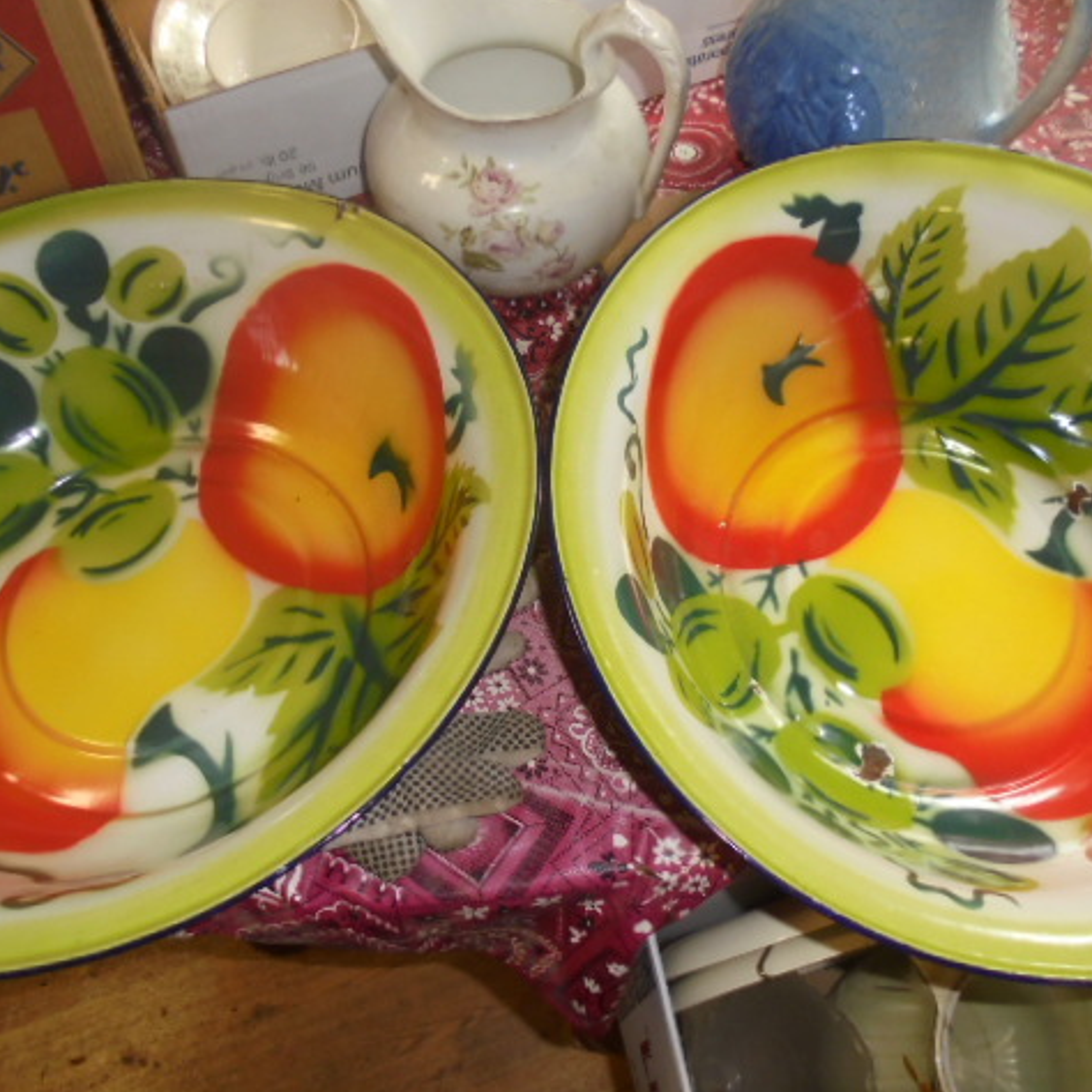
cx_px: 587
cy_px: 544
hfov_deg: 52.5
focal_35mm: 31
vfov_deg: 52.5
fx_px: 1106
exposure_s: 1/30
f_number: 3.5
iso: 200
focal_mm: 4.6
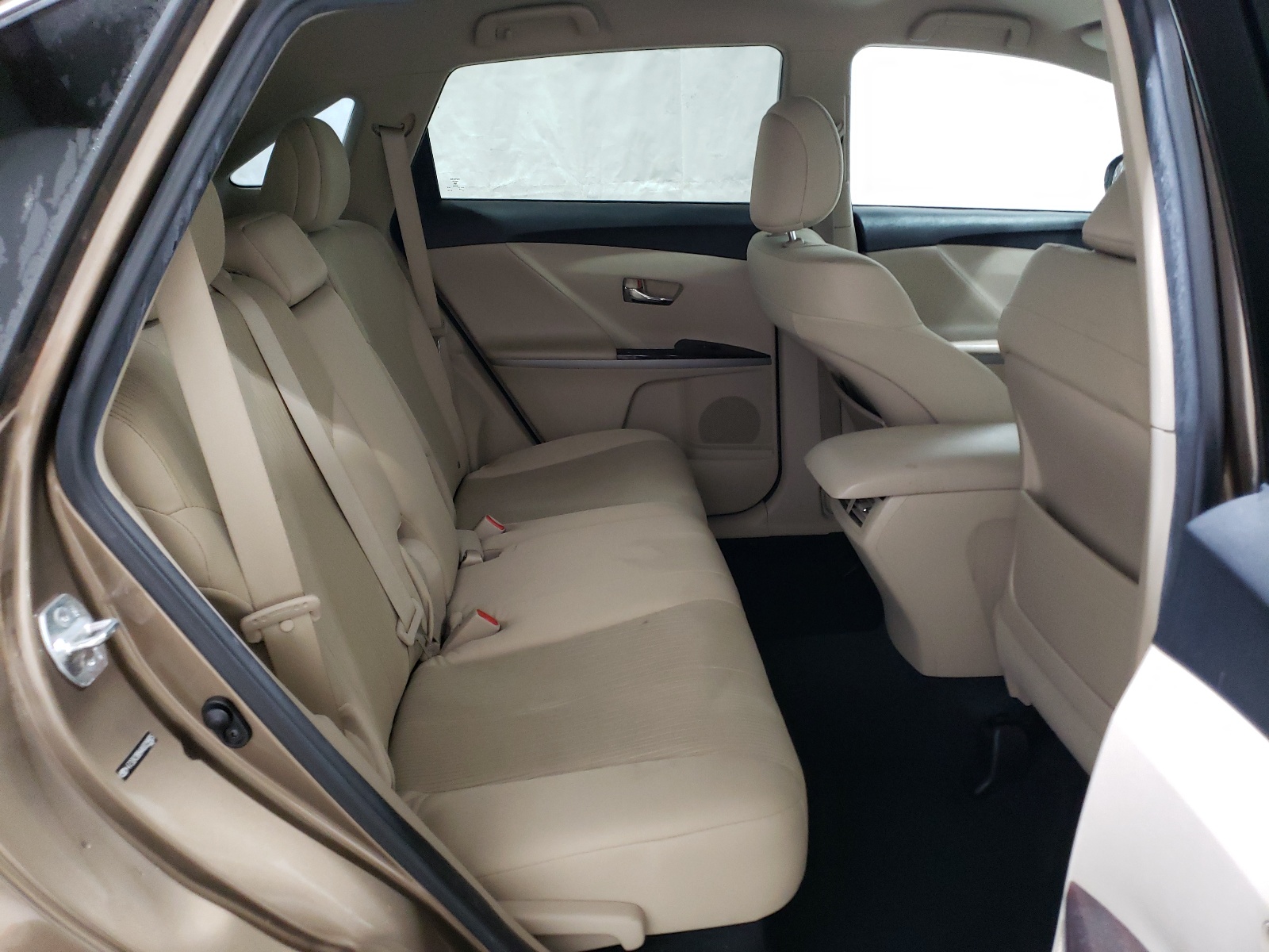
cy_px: 476
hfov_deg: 67.3
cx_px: 634
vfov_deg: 53.1
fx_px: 953
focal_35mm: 26
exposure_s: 1/40
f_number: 1.5
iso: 252
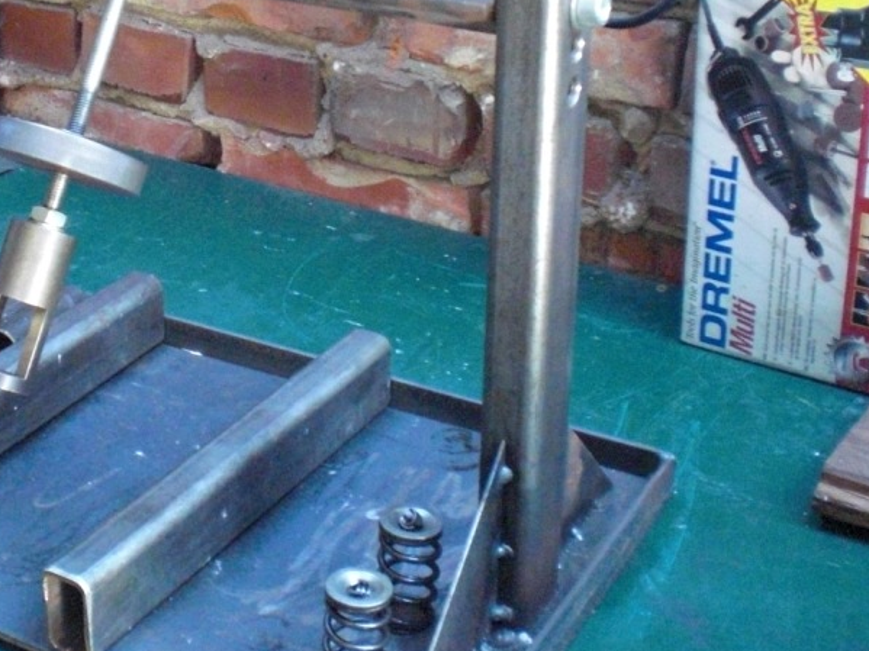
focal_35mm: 65
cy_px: 151
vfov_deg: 22.3
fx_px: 1631
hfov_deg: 29.2
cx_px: 187
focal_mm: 6.3
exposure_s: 1/20
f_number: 3.1
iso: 800
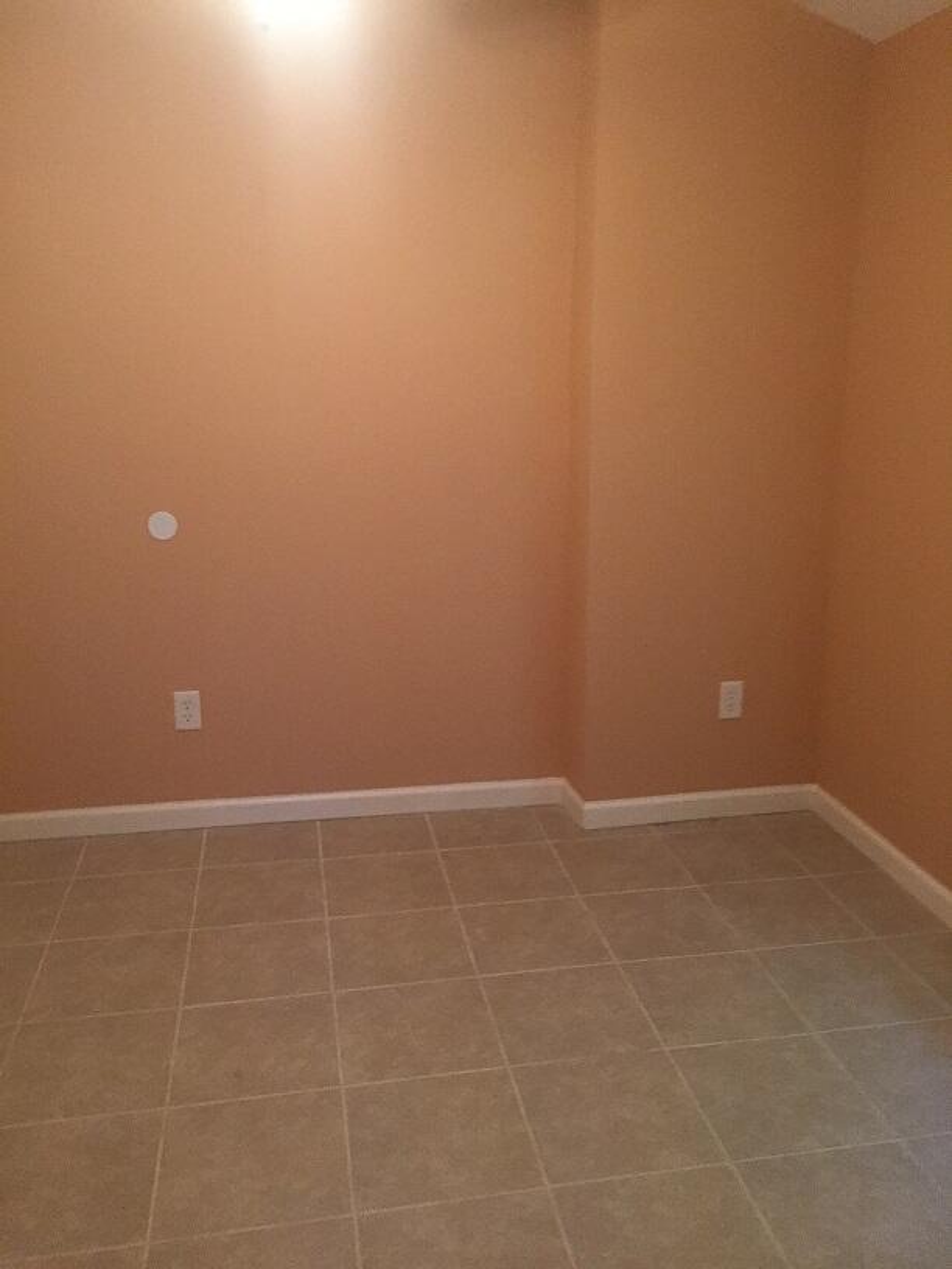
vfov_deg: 61.7
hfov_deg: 48.2
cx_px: 476
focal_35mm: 29
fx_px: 1063
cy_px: 634
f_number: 2.2
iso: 250
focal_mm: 4.15
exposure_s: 1/30
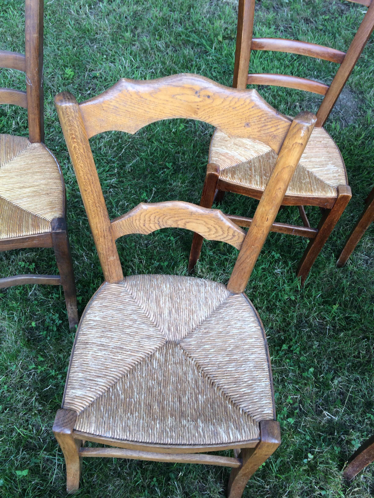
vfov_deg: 61.7
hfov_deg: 48.2
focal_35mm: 29
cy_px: 249
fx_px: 418
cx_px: 187
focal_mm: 4.15
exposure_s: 1/159
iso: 32
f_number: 2.2
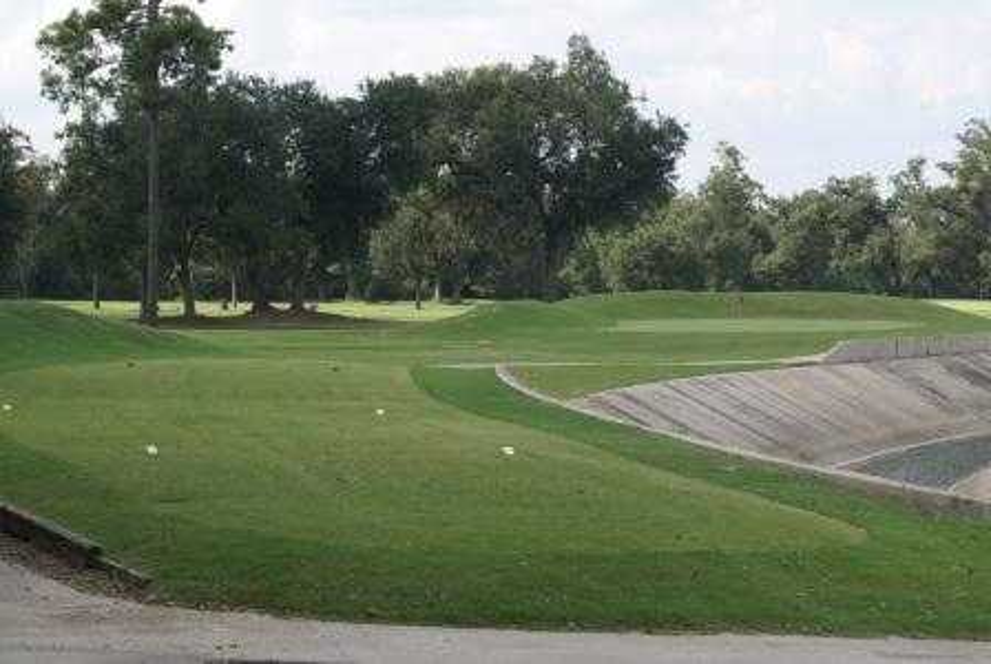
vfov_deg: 13.1
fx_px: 2894
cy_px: 332
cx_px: 496
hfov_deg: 19.4
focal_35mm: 105
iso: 100
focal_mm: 70
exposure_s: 1/200
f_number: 7.1
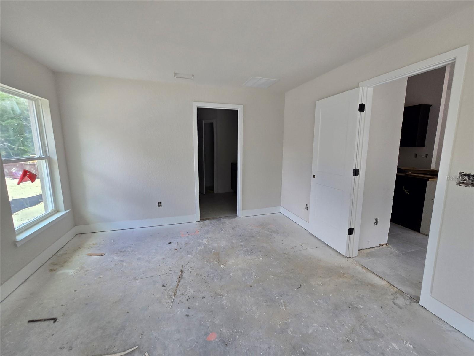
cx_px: 237
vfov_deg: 89.9
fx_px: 178
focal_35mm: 13
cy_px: 178
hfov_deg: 106.2
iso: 100
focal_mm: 2.2
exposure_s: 1/100
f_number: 2.2
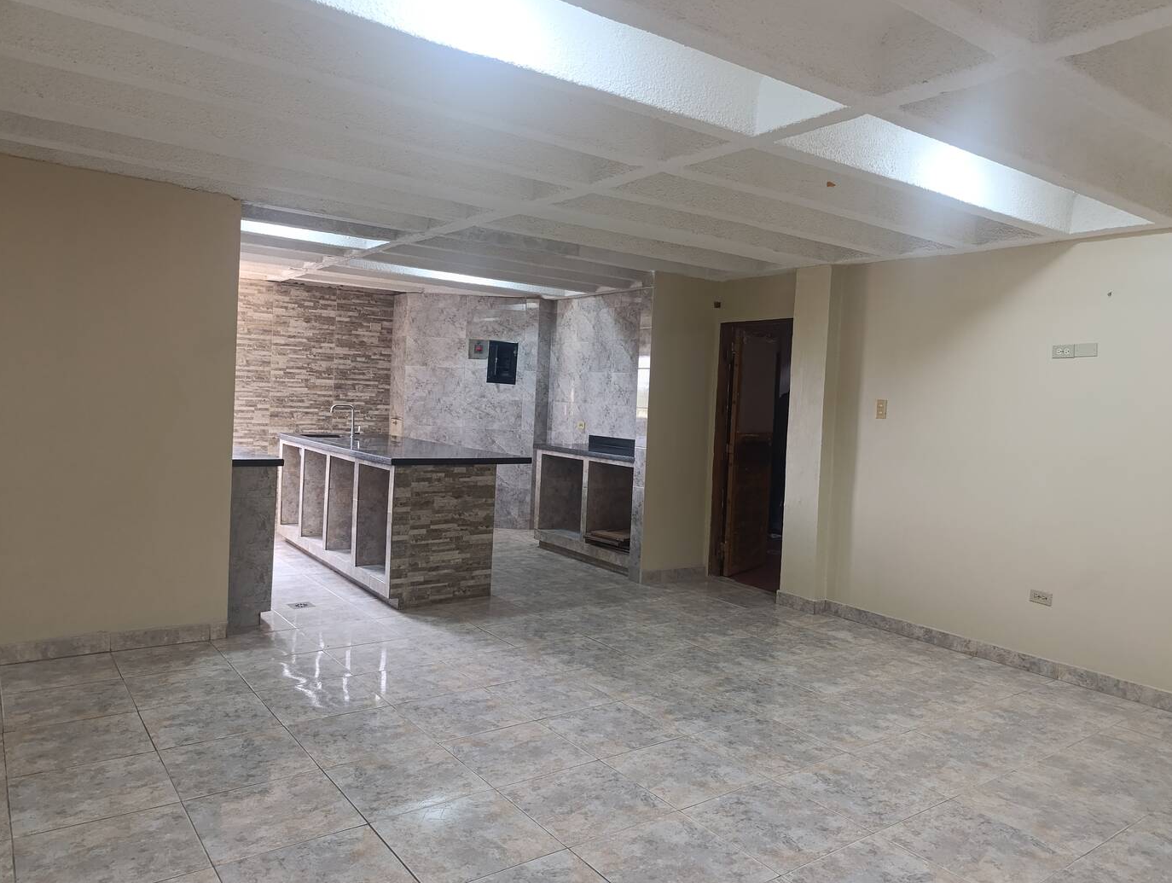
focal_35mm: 24
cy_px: 429
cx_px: 606
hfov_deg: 71.5
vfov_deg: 56.9
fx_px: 814
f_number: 1.6
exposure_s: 1/100
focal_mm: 6.14
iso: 640
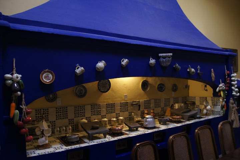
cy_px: 80
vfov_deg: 47.9
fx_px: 180
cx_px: 120
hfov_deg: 67.4
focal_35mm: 27
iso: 800
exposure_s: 1/25
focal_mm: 18
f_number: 4.5
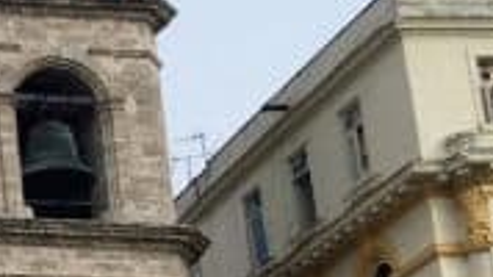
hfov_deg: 12.6
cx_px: -595
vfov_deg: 8.4
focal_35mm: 142
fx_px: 1856
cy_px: 410
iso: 25
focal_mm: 4.15
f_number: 2.2
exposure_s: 1/974
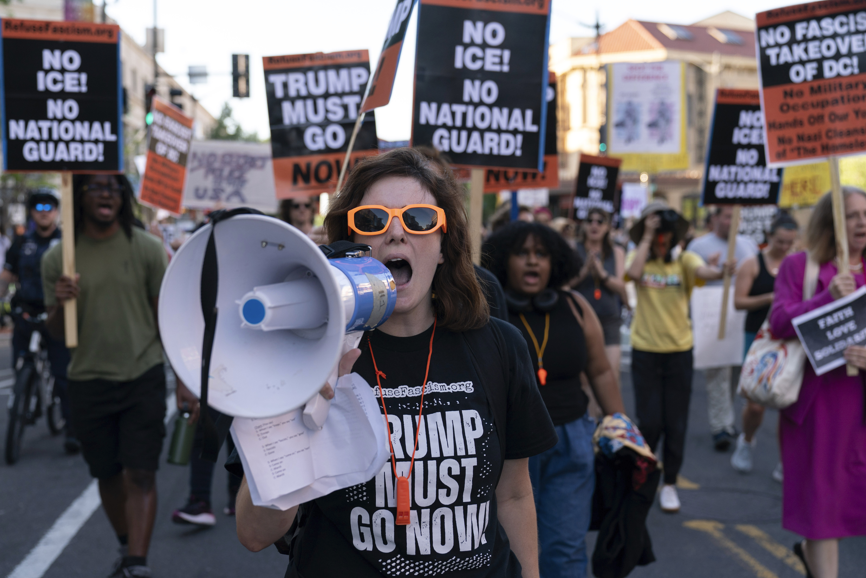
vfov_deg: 30.5
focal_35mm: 44
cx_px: 439
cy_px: 290
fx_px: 1058
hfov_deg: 44.5
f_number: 3.5
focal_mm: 43
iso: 200
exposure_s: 1/400
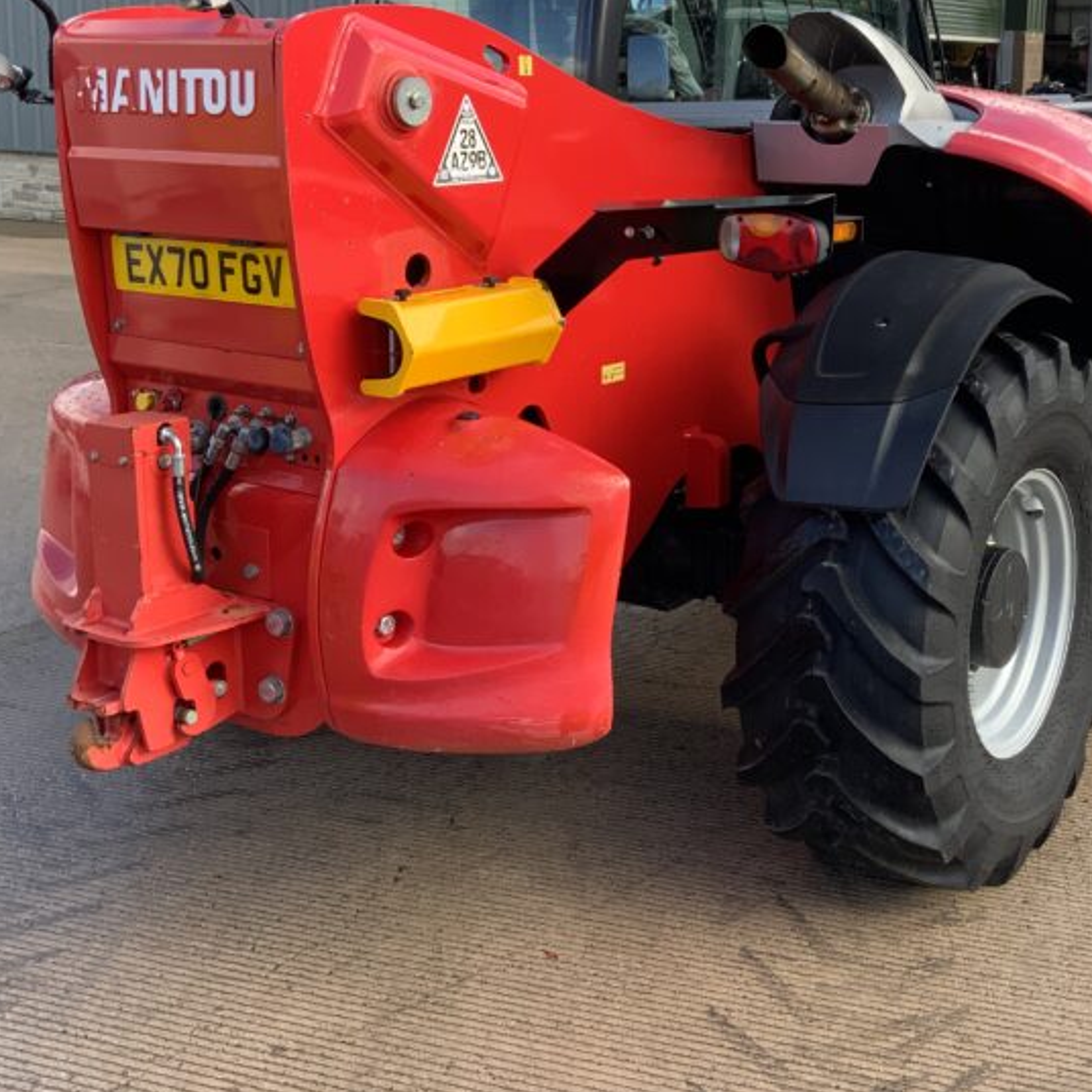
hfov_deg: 34.2
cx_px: 772
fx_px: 1749
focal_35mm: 49
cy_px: 371
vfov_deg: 34.4
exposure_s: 1/261
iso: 16
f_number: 1.8
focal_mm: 3
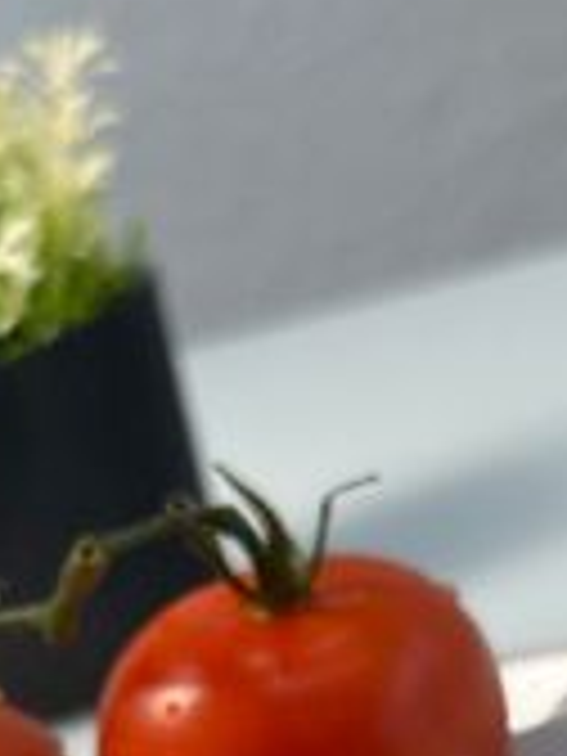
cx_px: 94
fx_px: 2664
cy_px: 886
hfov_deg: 12.1
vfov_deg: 15.6
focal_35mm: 122
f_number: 1.78
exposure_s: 1/191
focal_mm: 6.86
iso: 64
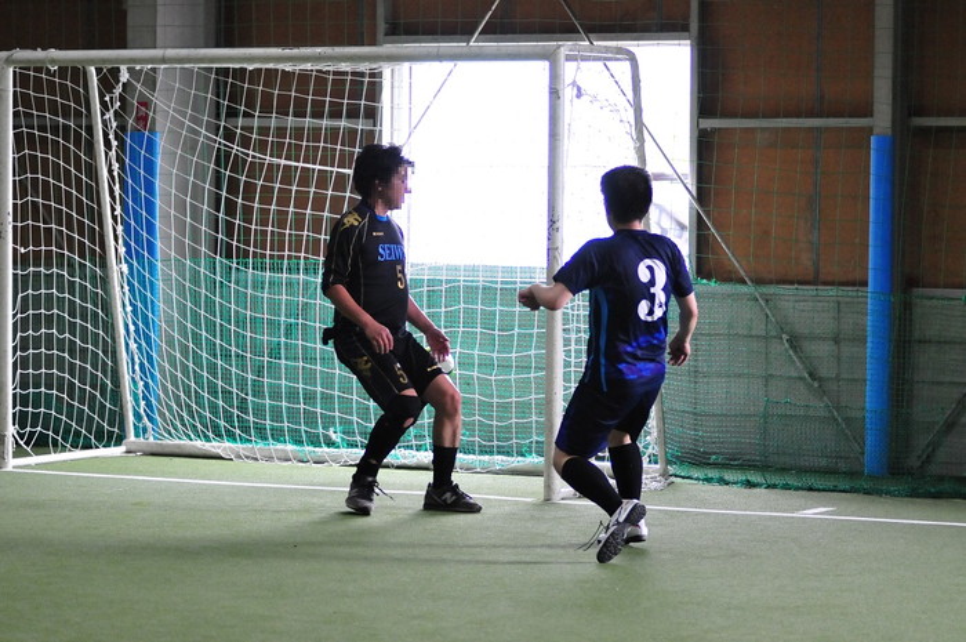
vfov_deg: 10.6
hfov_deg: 15.9
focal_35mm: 129
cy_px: 321
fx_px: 3457
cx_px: 483
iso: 2200
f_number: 2.8
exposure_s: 1/500
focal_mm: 86
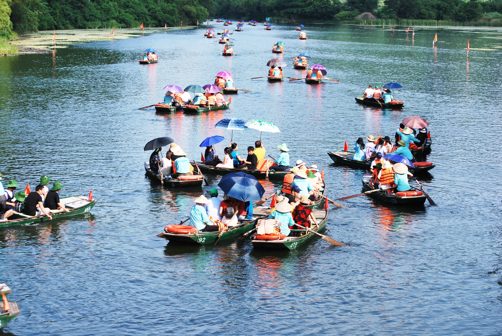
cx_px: 251
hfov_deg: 24.6
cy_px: 168
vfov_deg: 16.6
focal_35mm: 82
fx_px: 1152
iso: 100
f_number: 7.1
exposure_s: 1/200
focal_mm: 55
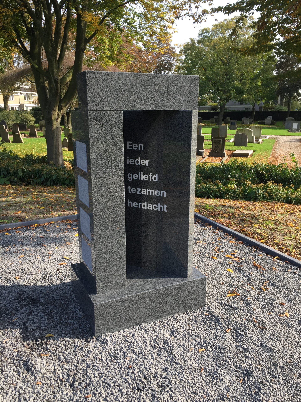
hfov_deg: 48.2
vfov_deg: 61.7
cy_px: 201
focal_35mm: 29
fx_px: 336
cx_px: 150
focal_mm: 4.15
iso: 32
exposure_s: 1/449
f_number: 2.2
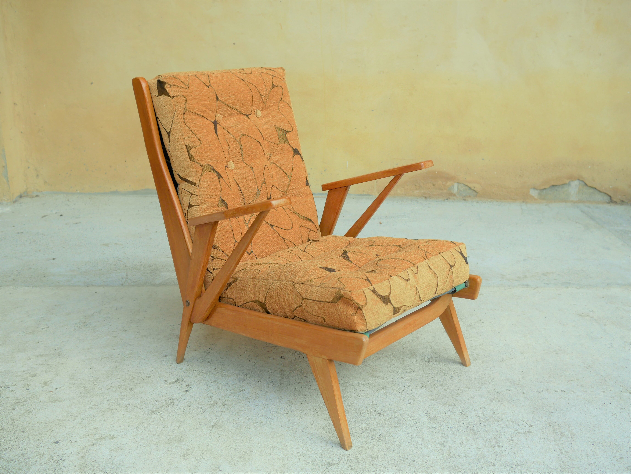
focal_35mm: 40
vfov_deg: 36.0
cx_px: 316
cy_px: 237
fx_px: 729
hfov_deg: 46.8
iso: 200
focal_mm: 20
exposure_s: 1/320
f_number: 3.2
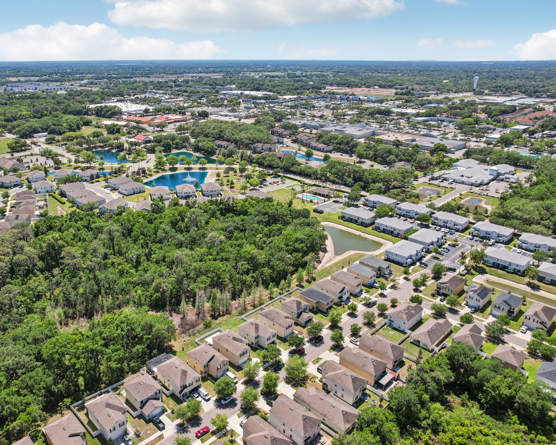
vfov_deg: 56.8
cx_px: 235
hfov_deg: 67.7
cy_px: 223
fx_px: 411
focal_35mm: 25
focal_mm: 8.4
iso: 140
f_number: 2.8
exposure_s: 1/2000
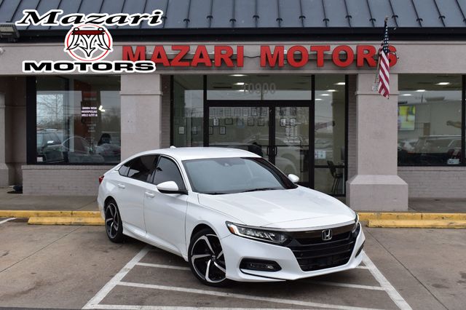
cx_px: 233
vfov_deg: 29.8
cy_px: 155
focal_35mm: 45
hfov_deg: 43.6
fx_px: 582
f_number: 9
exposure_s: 1/160
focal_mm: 30
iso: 400
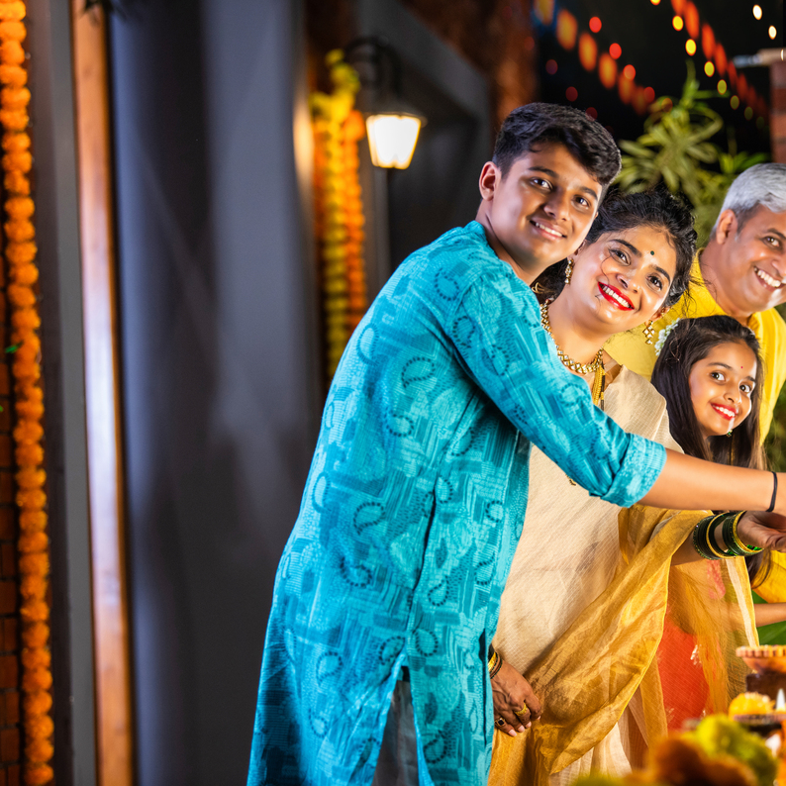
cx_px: 575
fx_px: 3365
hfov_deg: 13.3
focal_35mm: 131
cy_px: 391
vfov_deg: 13.3
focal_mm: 102
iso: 640
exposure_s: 1/125
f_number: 2.8
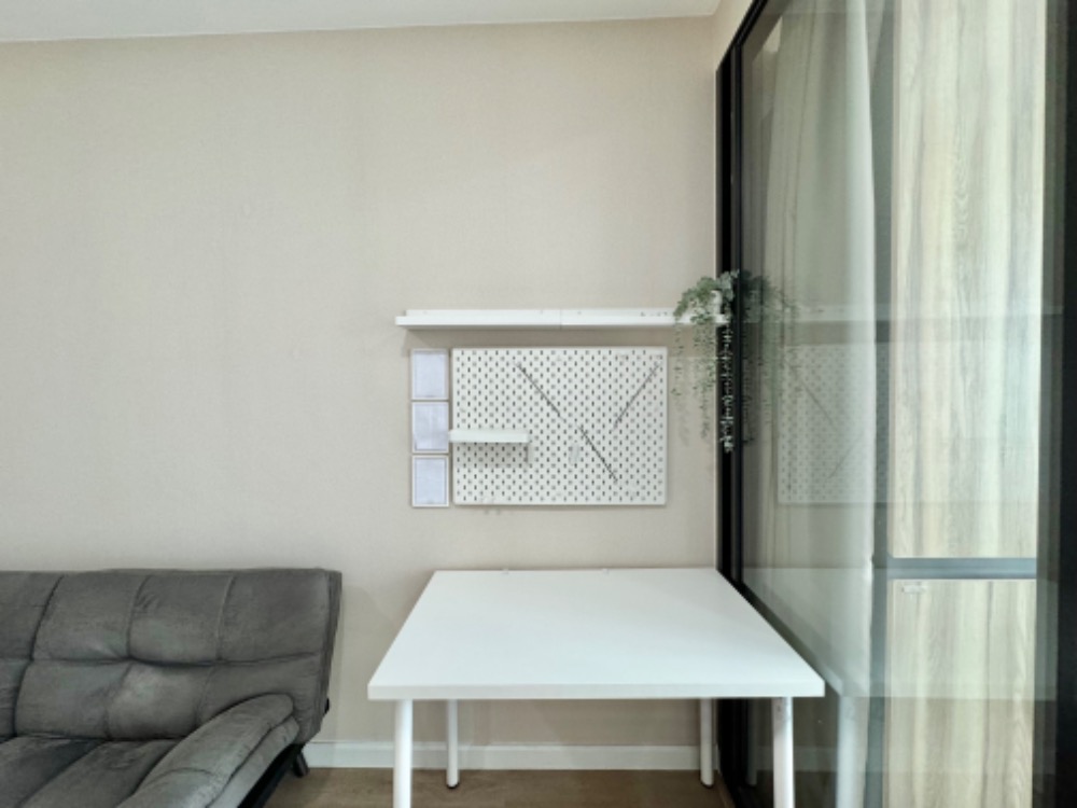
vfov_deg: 85.7
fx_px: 436
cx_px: 538
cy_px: 404
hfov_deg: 102.1
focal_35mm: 14
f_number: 2.2
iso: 200
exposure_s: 1/99
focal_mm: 2.22
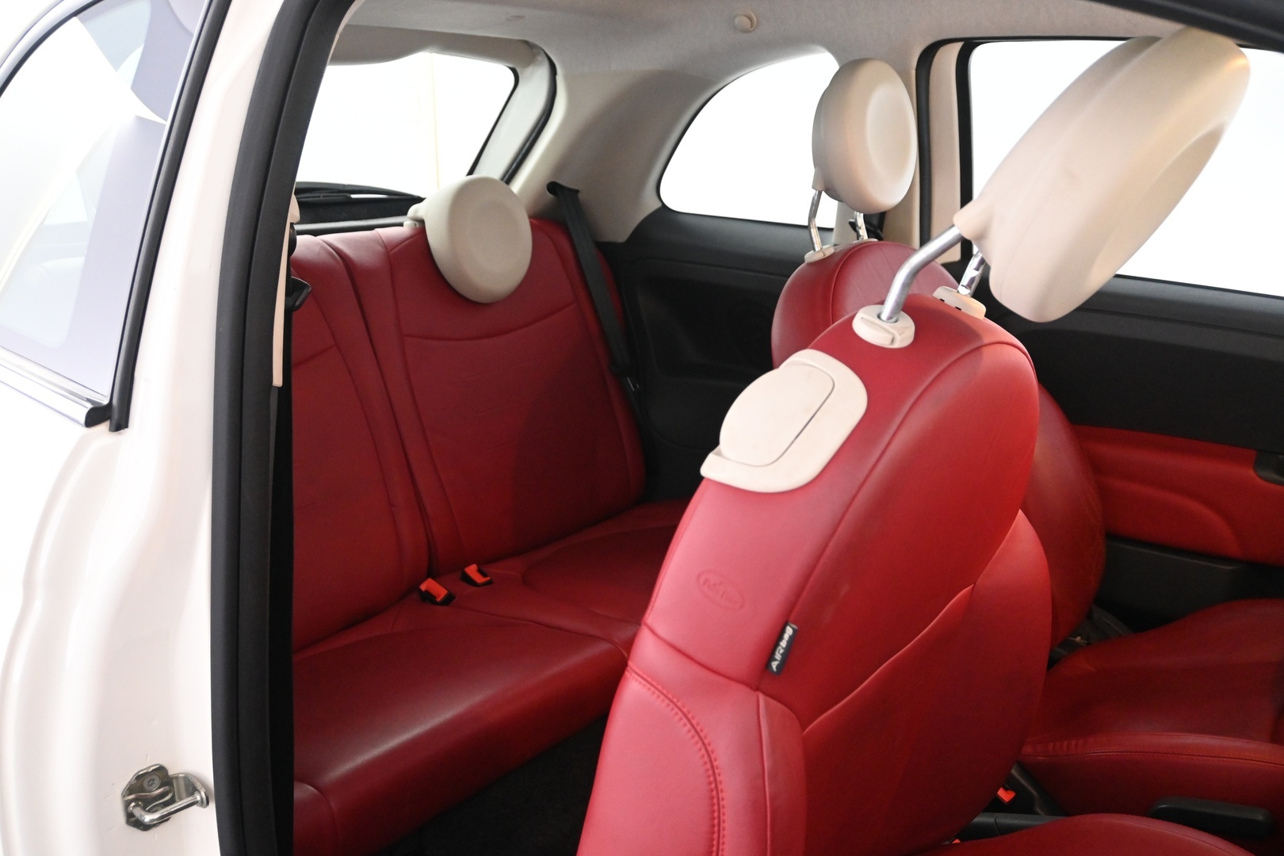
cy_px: 428
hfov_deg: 59.5
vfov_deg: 41.7
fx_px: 1123
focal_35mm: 32
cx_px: 642
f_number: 4
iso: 2500
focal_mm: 21
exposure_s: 1/40
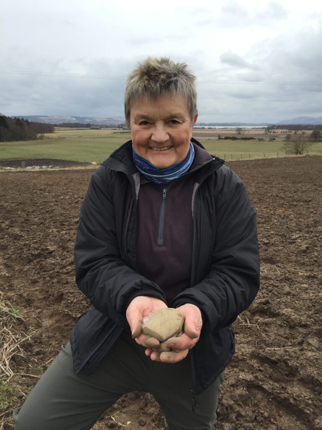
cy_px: 215
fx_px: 360
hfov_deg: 48.2
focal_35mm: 29
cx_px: 161
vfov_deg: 61.7
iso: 32
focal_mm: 4.15
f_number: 2.2
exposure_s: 1/842
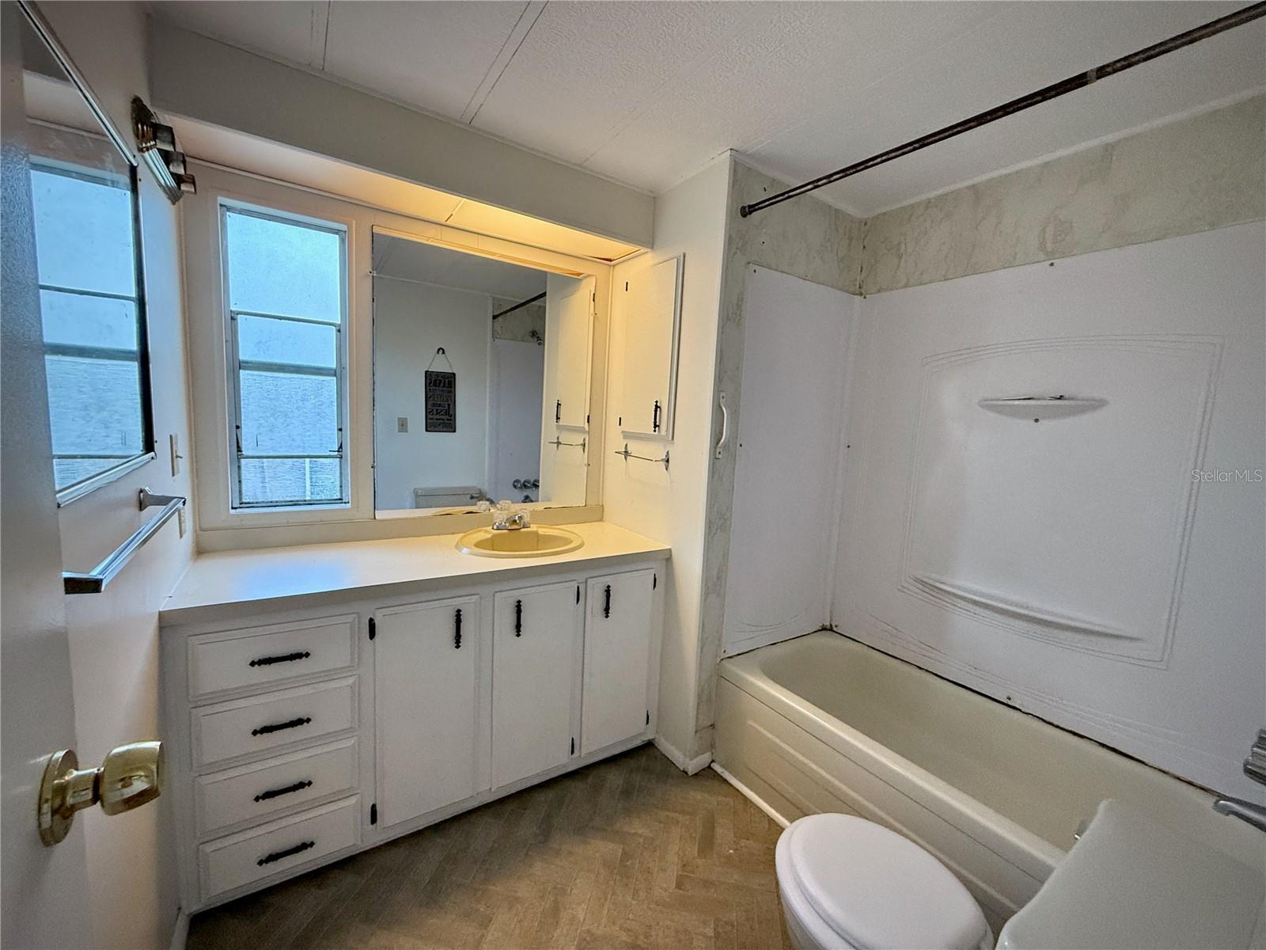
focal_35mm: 14
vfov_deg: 85.7
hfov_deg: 102.1
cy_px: 475
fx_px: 512
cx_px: 633
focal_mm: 2.22
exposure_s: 1/120
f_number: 2.2
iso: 500
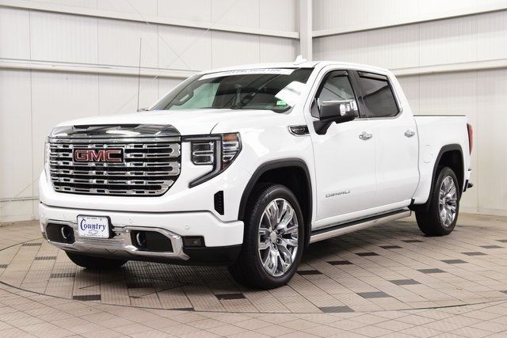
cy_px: 169
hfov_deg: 36.9
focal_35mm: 54
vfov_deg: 25.1
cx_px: 254
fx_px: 761
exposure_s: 1/60
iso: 1400
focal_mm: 36
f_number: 8
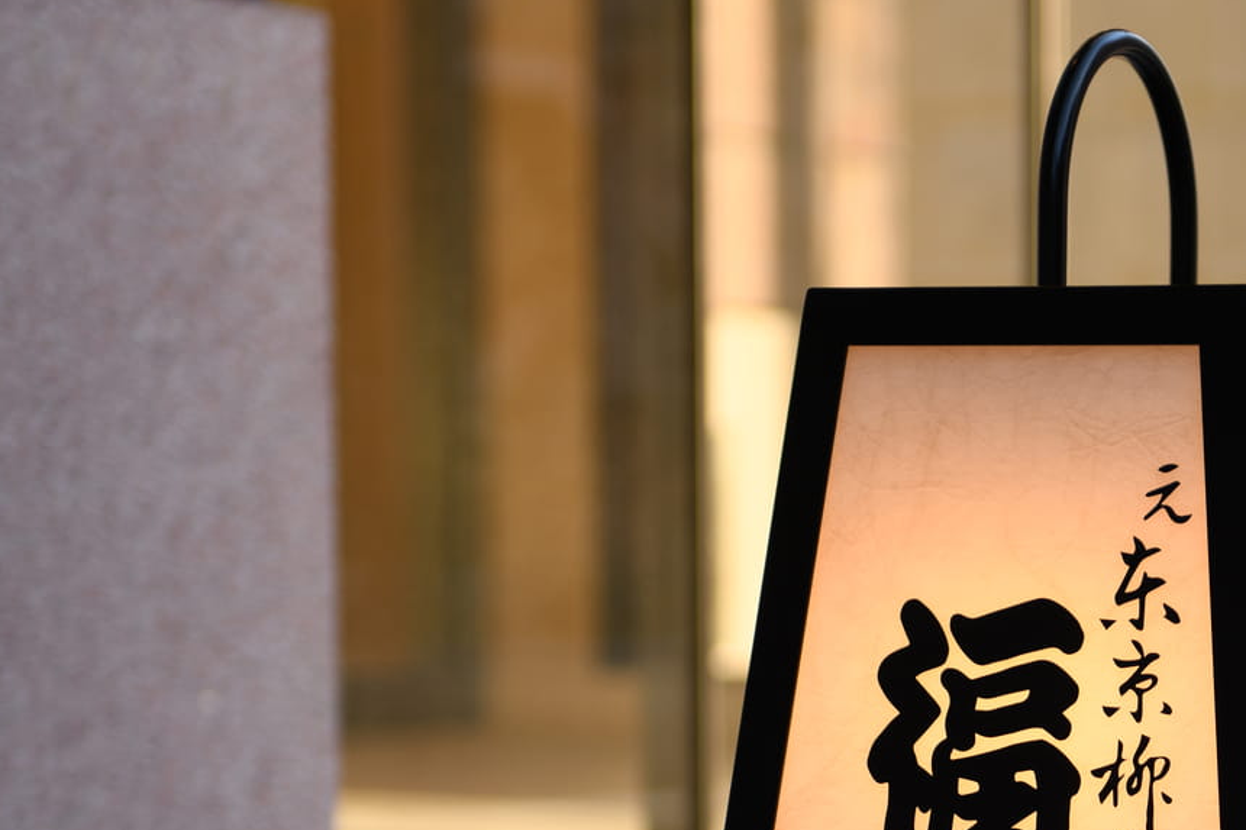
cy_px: 898
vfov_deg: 9.4
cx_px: 1066
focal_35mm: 144
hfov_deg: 14.1
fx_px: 4983
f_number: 3.2
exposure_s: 1/80
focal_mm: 60
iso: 64
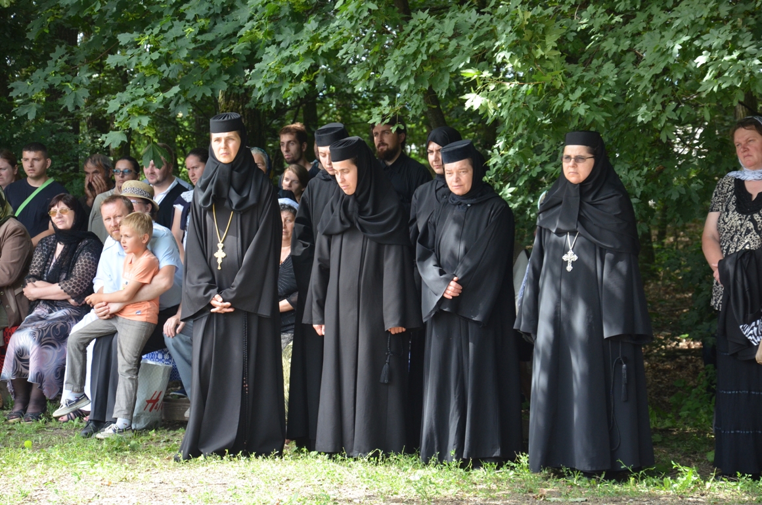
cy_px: 252
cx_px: 381
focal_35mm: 128
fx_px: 2693
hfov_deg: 16.1
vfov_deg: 10.7
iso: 800
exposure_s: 1/250
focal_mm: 85
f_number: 5.6
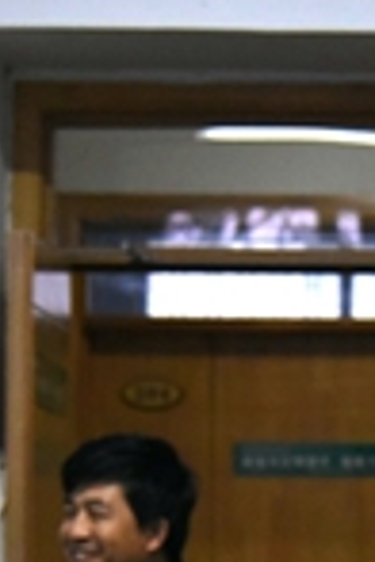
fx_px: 2797
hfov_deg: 7.6
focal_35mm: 179
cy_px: 684
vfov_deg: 11.3
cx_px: 383
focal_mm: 44
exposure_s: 1/250
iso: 3200
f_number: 4
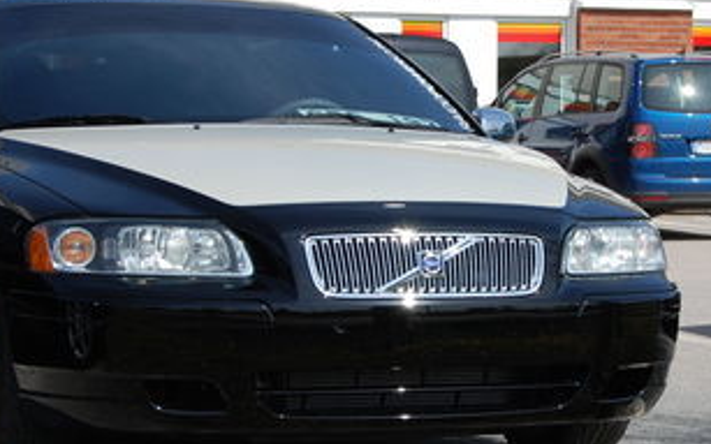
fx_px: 2345
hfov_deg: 17.2
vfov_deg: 10.8
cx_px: 461
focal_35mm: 121
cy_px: 180
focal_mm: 38
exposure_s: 1/400
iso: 200
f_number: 10
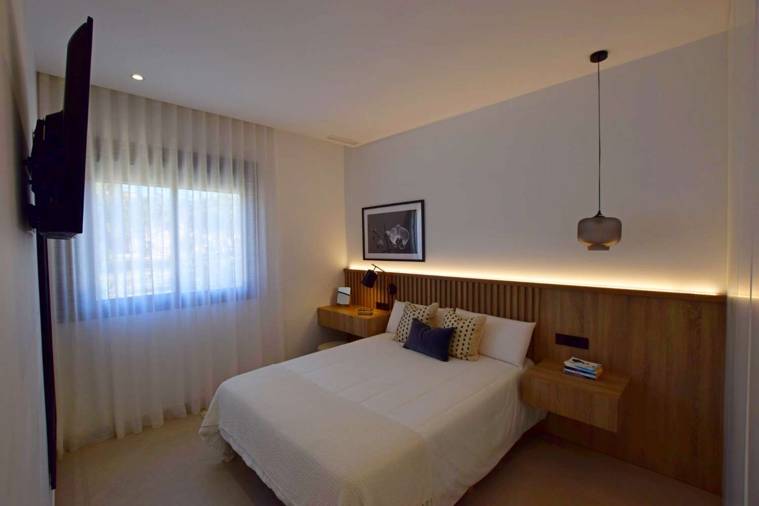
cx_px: 380
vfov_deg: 77.3
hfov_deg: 100.4
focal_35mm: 15
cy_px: 253
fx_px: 316
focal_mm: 10
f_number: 6.3
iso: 400
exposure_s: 1/160
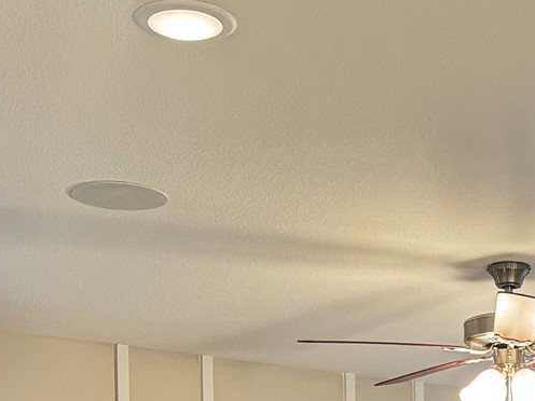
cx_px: 474
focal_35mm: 99
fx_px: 1530
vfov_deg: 13.8
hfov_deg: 19.5
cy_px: 647
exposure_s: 1/60
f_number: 1.78
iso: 320
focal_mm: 6.76
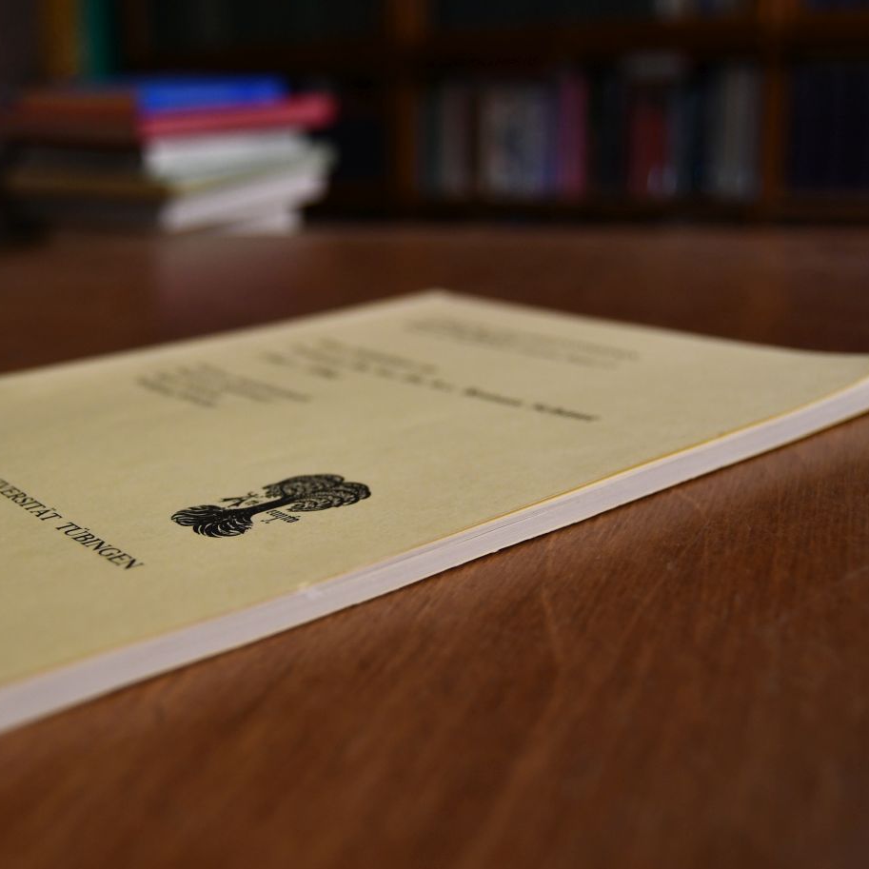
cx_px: 308
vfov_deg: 39.2
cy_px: 436
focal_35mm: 43
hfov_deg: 38.8
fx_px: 1221
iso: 800
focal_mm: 22
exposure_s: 1/125
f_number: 3.5
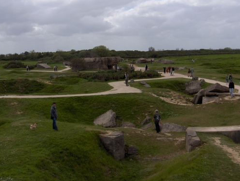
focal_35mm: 47
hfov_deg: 40.2
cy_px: 77
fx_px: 326
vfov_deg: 30.9
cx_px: 99
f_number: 4.8
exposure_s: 1/840
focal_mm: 8
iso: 100
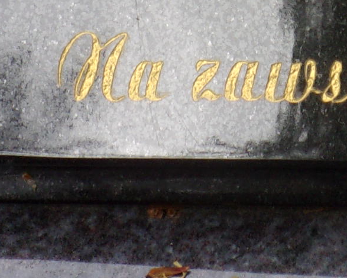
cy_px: -254
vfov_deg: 4.6
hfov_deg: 5.7
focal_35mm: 336
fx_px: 3452
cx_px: 543
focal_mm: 14
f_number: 5.4
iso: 80
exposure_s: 1/160
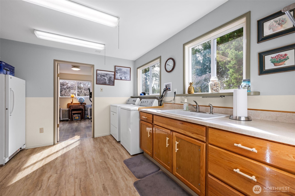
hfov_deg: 104.3
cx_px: 148
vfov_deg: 81.2
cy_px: 98
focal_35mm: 14
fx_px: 115
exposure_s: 1/30
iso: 400
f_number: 8
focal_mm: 14
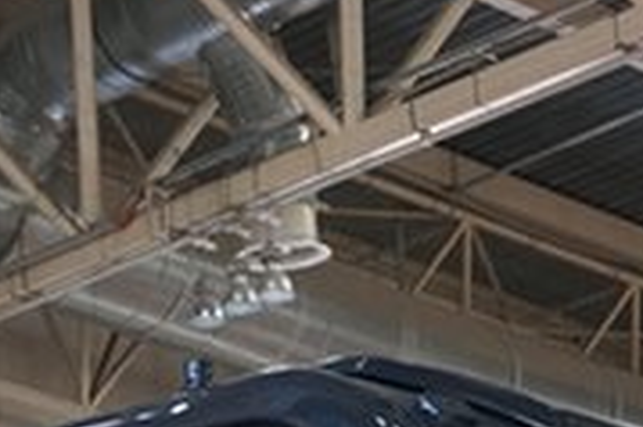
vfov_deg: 7.3
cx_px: -593
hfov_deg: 10.2
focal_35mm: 188
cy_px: 443
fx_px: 3355
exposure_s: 1/60
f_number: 4.5
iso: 500
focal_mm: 28
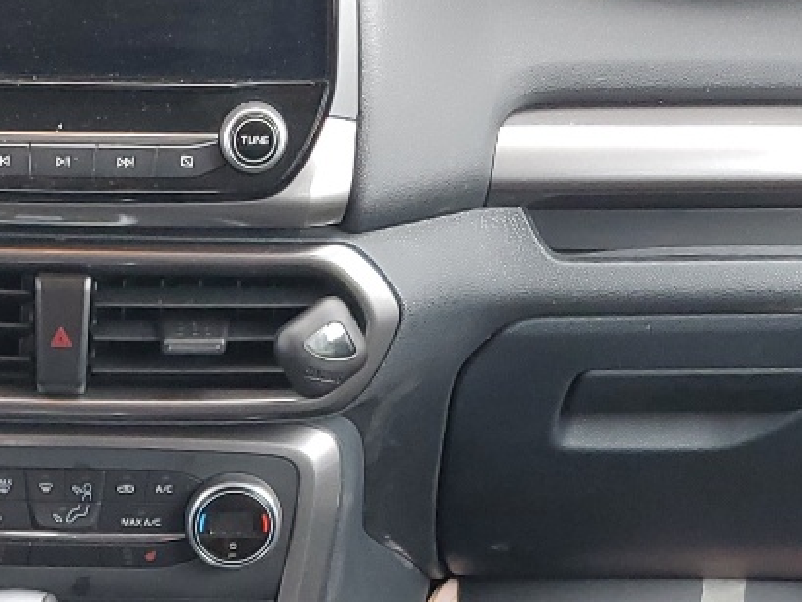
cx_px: -14
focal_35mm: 101
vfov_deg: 14.1
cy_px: 773
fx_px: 2340
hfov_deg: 18.9
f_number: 1.5
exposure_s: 1/60.2
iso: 59
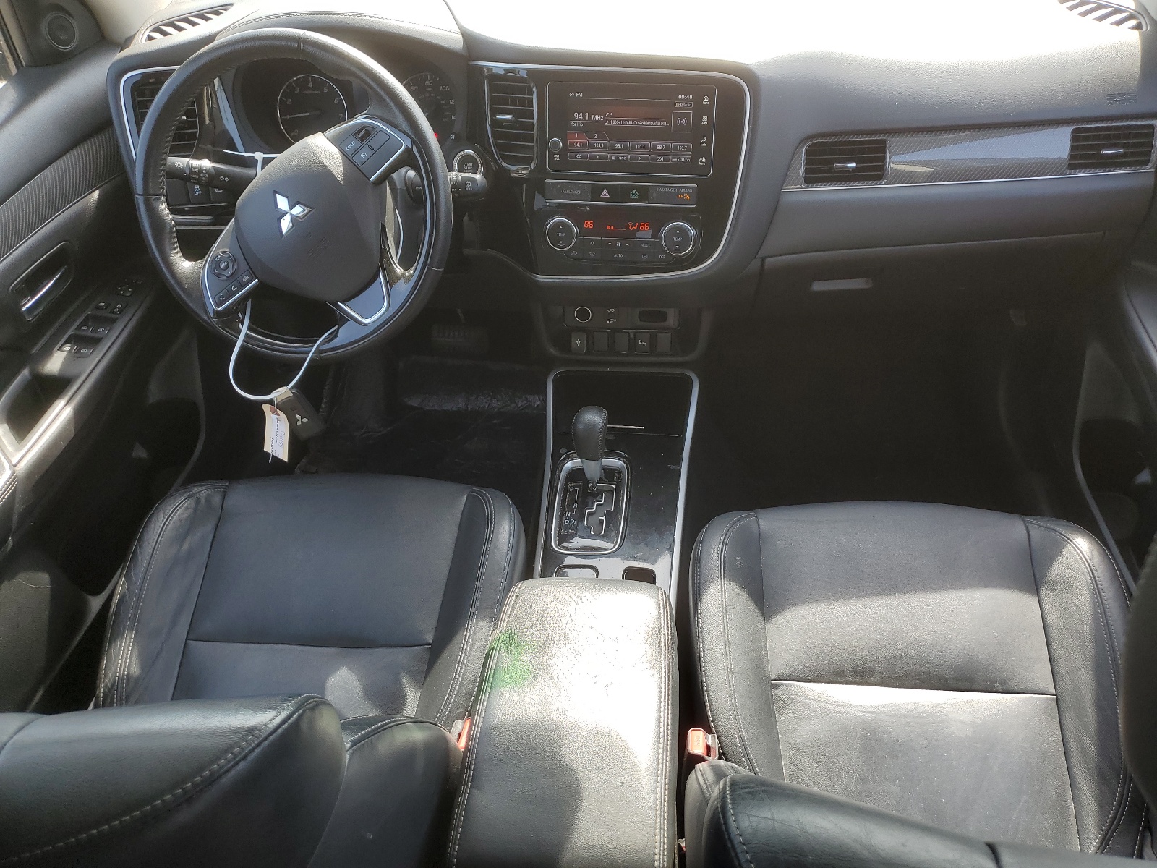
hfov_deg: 67.3
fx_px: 869
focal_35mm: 26
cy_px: 434
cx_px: 578
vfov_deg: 53.1
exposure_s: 1/312
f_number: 1.5
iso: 50
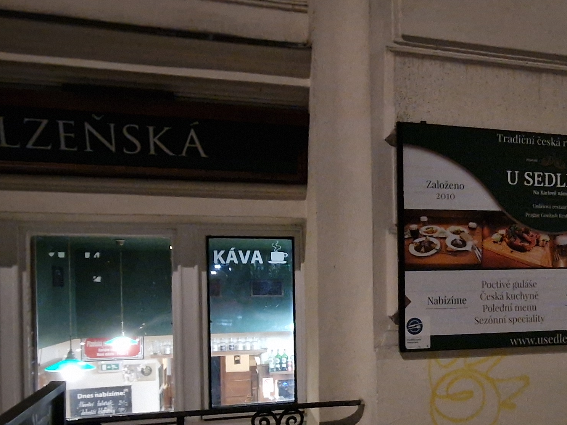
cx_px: 453
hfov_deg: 49.6
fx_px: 573
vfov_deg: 40.0
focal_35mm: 35
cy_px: 295
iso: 1600
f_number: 2.2
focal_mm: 2.2
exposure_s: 1/25
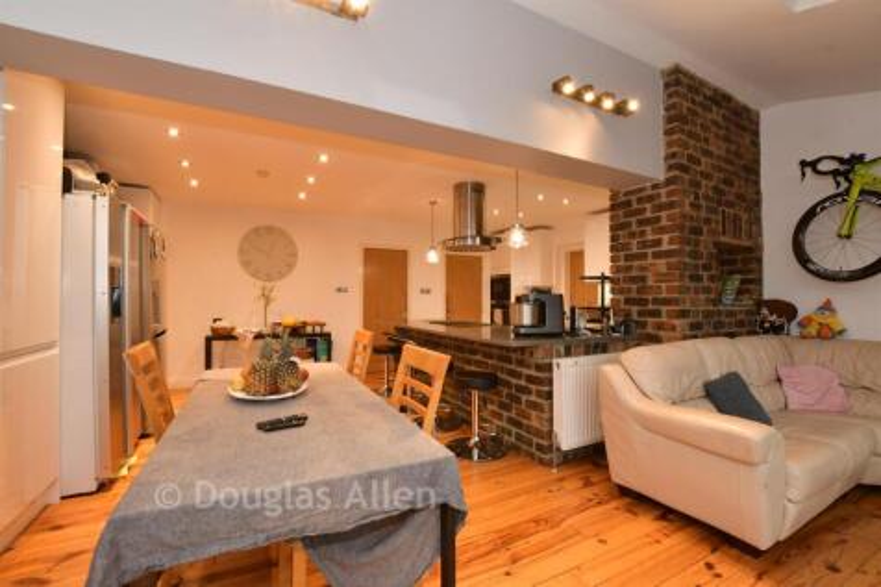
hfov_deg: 100.4
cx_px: 440
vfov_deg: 77.3
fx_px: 367
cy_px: 294
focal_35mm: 15
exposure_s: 1/10
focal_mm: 10
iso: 320
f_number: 8
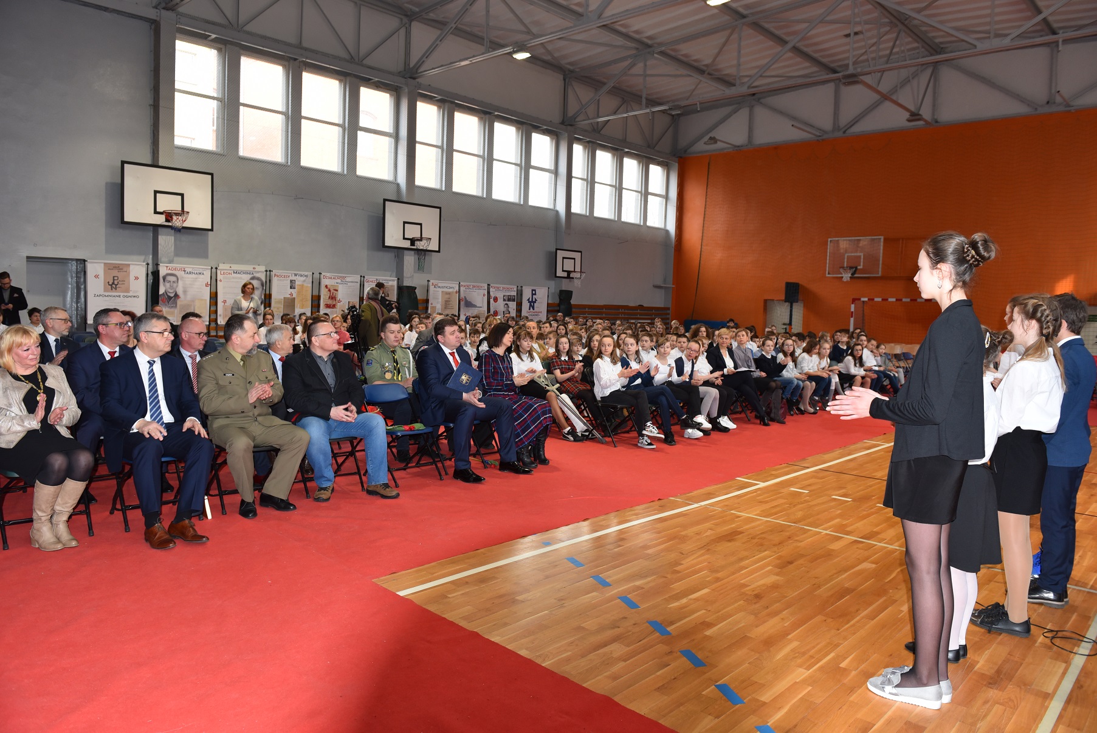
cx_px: 548
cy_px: 366
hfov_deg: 73.7
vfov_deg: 53.2
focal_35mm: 24
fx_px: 732
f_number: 4.5
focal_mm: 24
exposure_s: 1/80
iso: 800
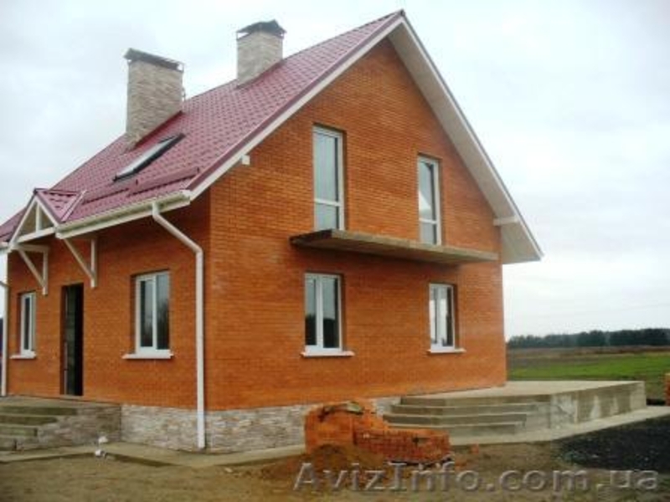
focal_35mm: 37
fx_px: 716
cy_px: 251
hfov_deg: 50.1
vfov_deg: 38.7
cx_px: 335
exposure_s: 1/125
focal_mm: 6.1
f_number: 2.8
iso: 80
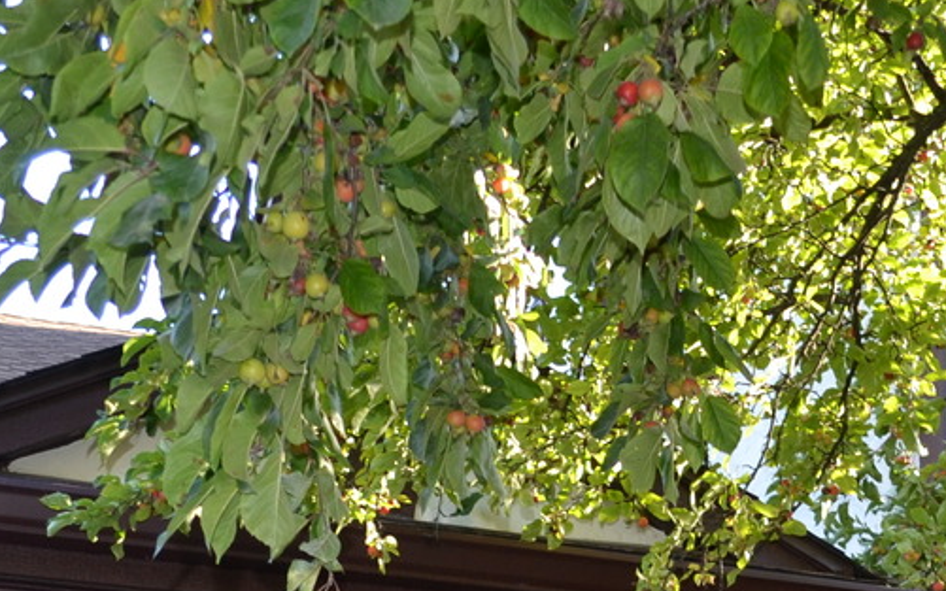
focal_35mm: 89
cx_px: 825
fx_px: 2294
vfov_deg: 14.1
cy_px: 753
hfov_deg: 22.8
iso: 200
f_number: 4
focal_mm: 18
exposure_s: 1/125
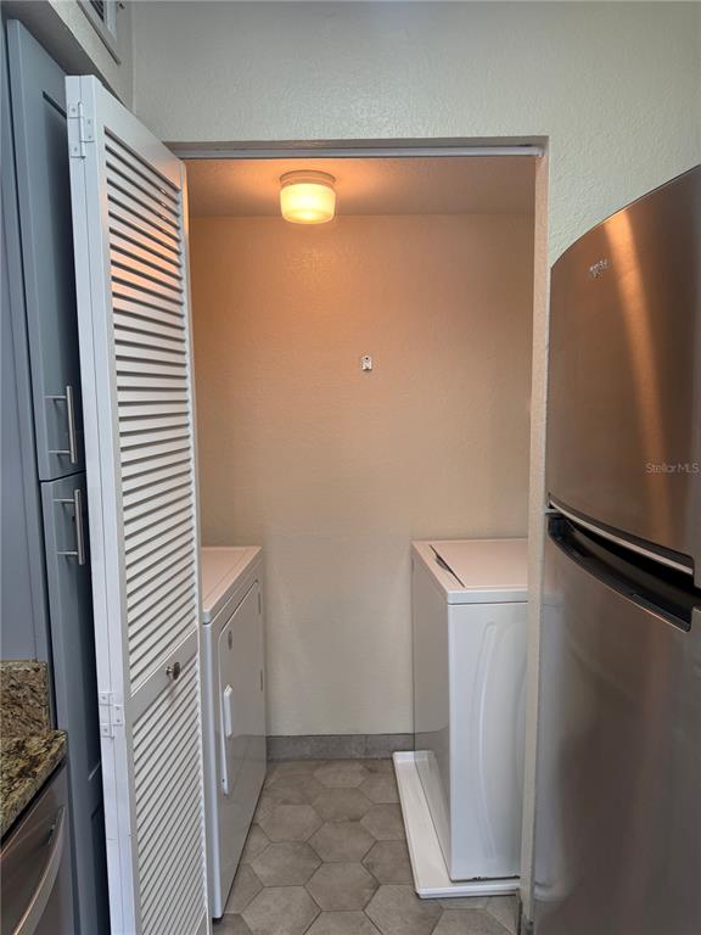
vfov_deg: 71.6
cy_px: 468
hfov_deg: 56.8
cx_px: 350
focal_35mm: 24
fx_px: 648
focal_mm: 6.76
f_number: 1.78
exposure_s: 1/60
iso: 100
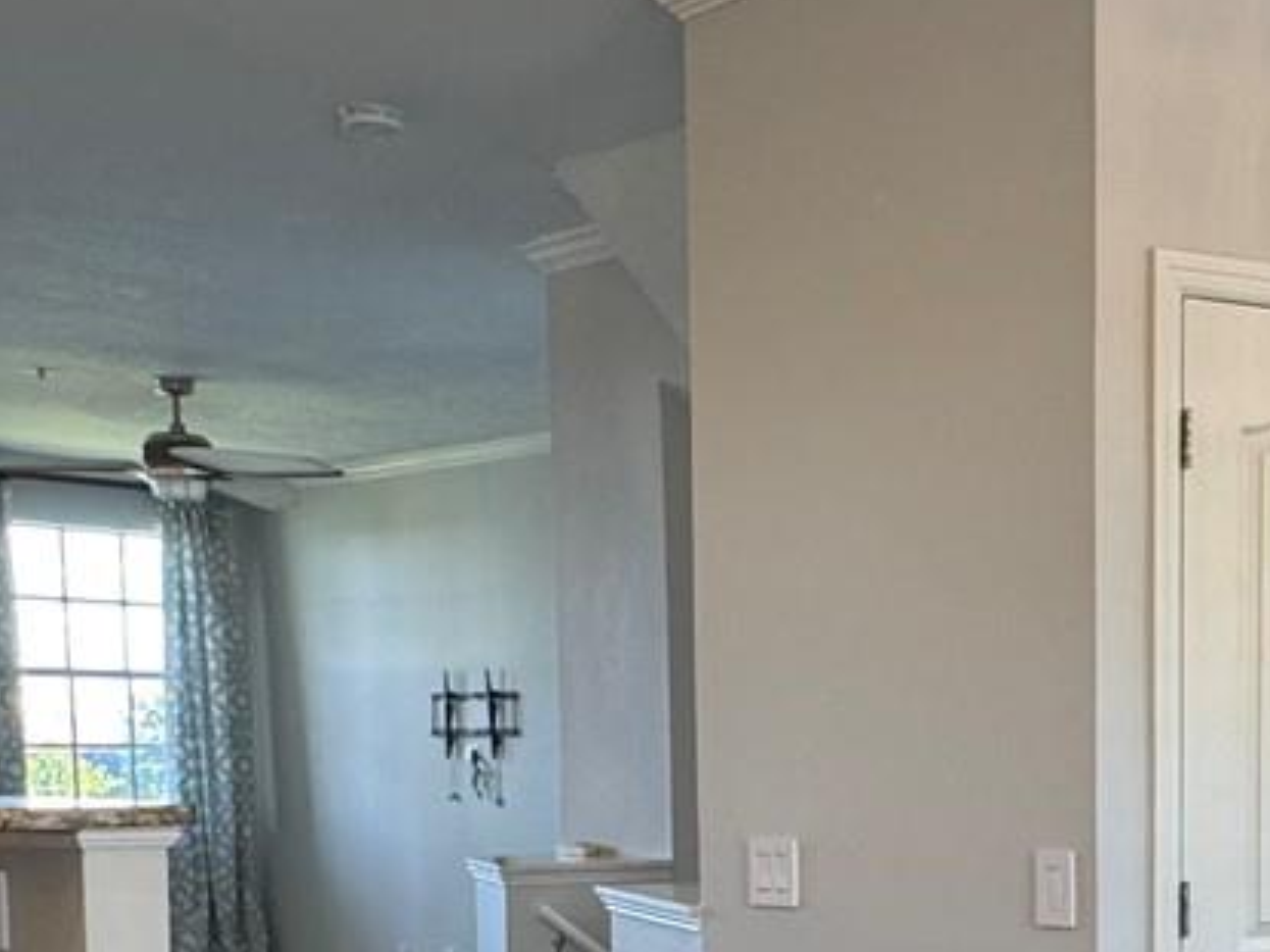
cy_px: 931
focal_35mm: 54
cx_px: 1114
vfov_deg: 25.8
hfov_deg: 33.9
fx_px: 1981
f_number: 2.2
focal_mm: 2.22
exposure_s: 1/120
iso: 200
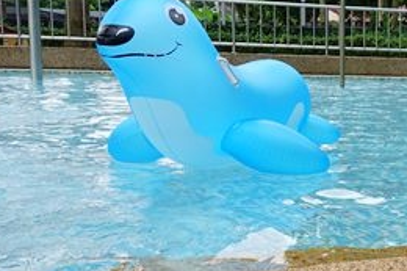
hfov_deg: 28.8
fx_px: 678
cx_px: 492
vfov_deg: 22.6
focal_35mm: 60
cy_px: 150
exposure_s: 1/125
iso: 125
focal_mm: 8.84
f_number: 4
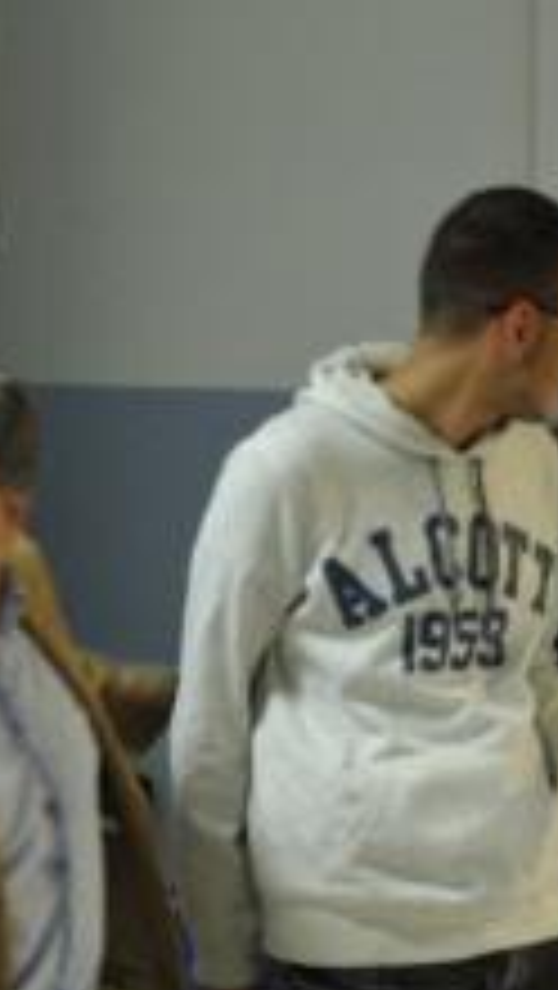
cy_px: 515
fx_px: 3125
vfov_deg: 18.0
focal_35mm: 119
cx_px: 387
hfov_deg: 10.2
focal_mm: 50
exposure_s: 1/60
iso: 5600
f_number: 6.3
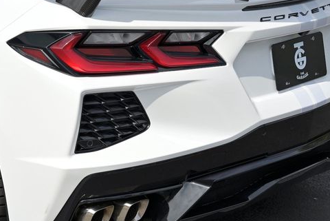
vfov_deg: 13.7
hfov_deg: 20.4
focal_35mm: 100
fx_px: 917
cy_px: 100
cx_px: 136
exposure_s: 1/640
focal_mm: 75
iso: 160
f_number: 7.1
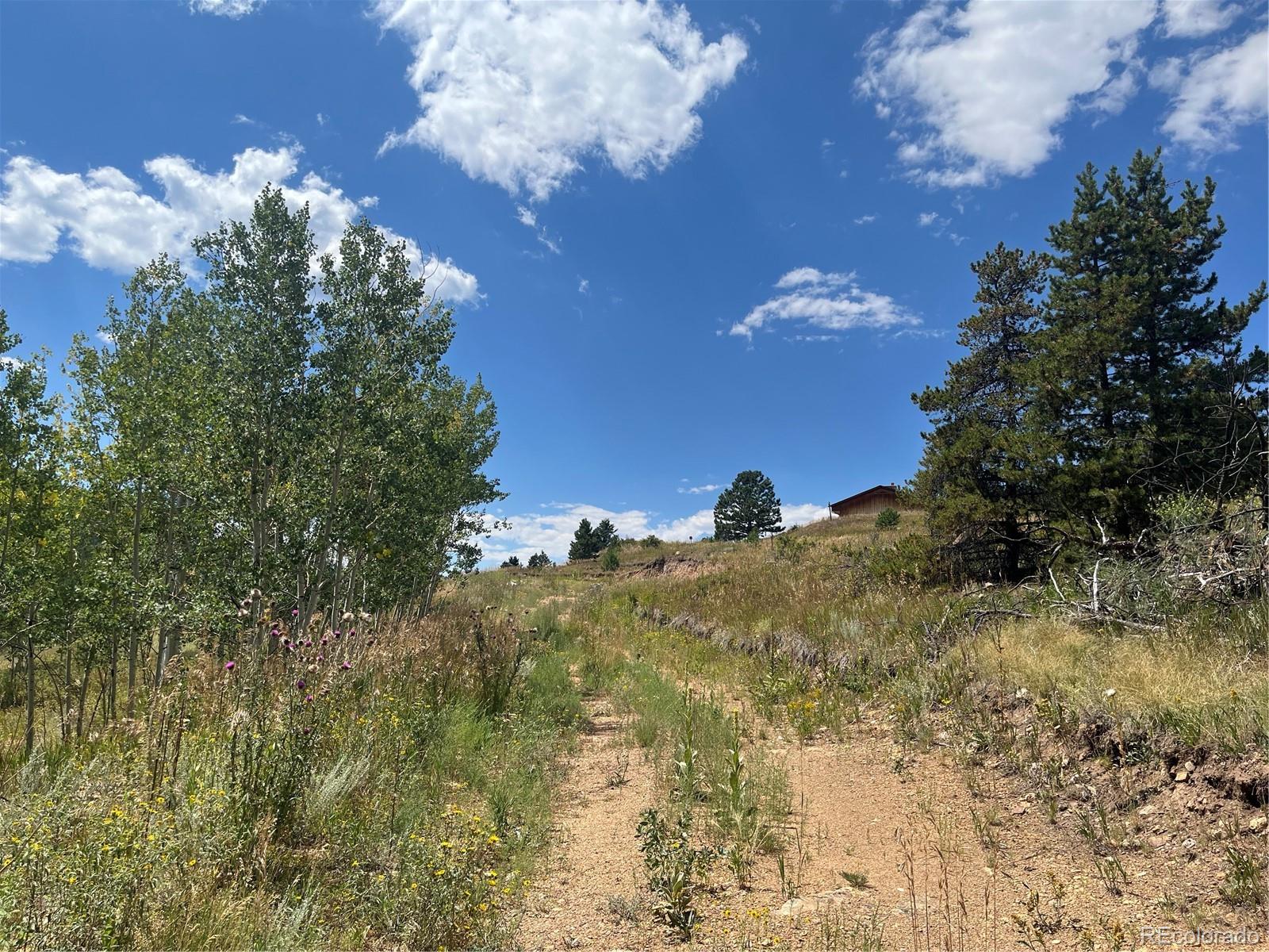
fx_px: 953
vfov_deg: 53.1
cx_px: 634
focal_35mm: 26
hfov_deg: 67.3
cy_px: 476
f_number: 1.6
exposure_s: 1/4016
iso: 50
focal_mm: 5.1
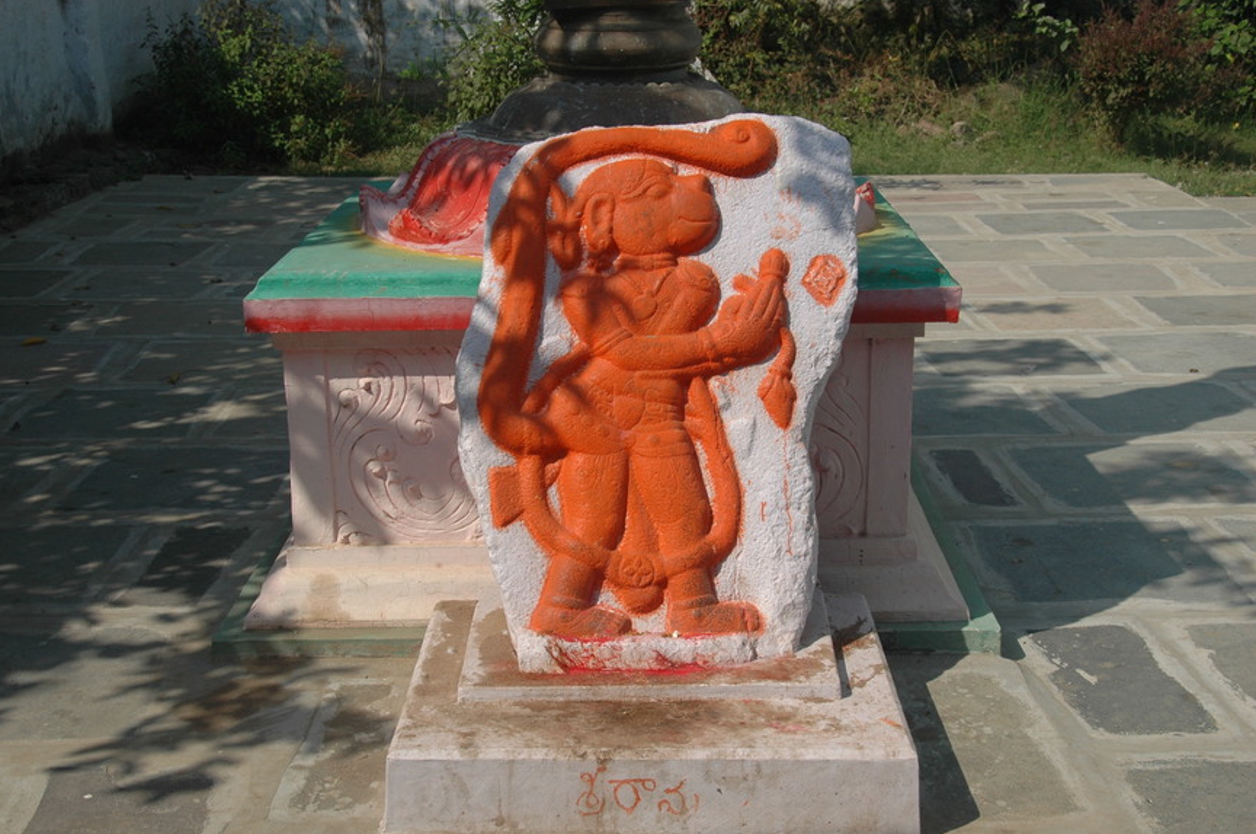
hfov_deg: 39.6
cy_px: 426
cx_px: 603
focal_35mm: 50
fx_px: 1742
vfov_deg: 26.9
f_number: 8
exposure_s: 1/250
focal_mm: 32
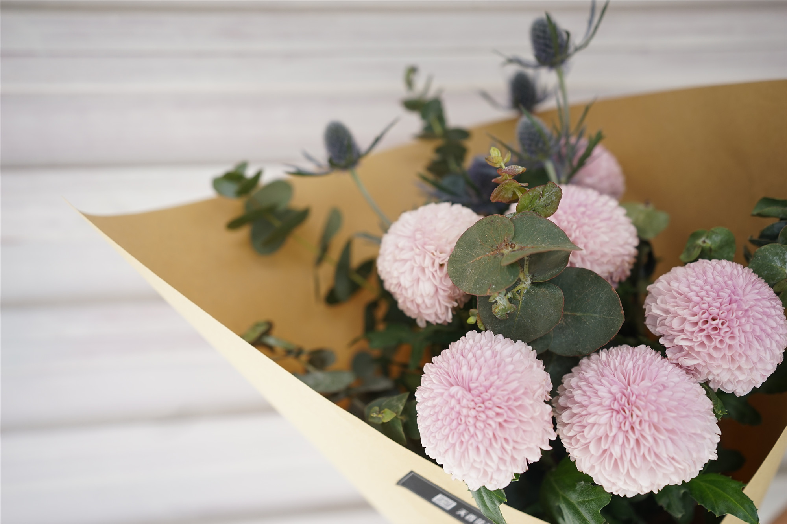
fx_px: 765
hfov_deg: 54.4
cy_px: 262
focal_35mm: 35
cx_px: 394
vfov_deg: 37.8
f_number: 2.8
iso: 200
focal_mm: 35
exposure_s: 1/640
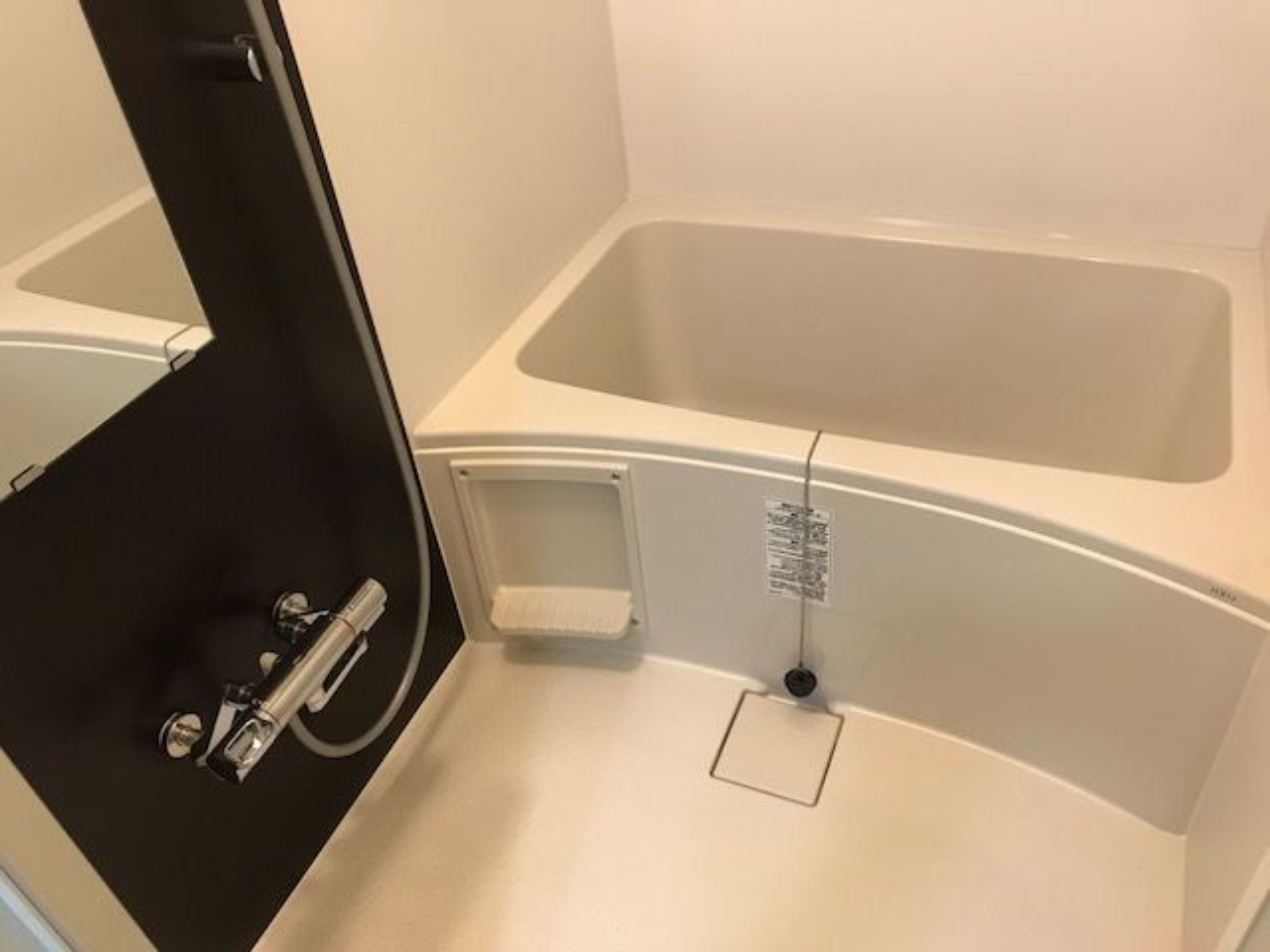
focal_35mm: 28
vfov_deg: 49.7
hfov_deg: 63.4
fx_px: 1027
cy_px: 476
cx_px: 635
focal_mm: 3.99
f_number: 1.8
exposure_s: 1/17
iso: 50
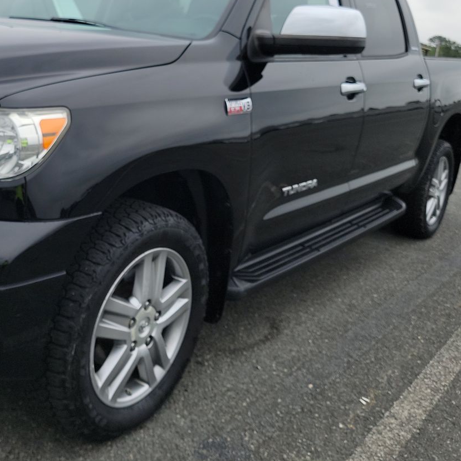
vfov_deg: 40.4
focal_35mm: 41
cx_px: 114
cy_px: 151
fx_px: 618
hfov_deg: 39.8
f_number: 1.8
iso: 50
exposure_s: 1/220
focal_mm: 6.7
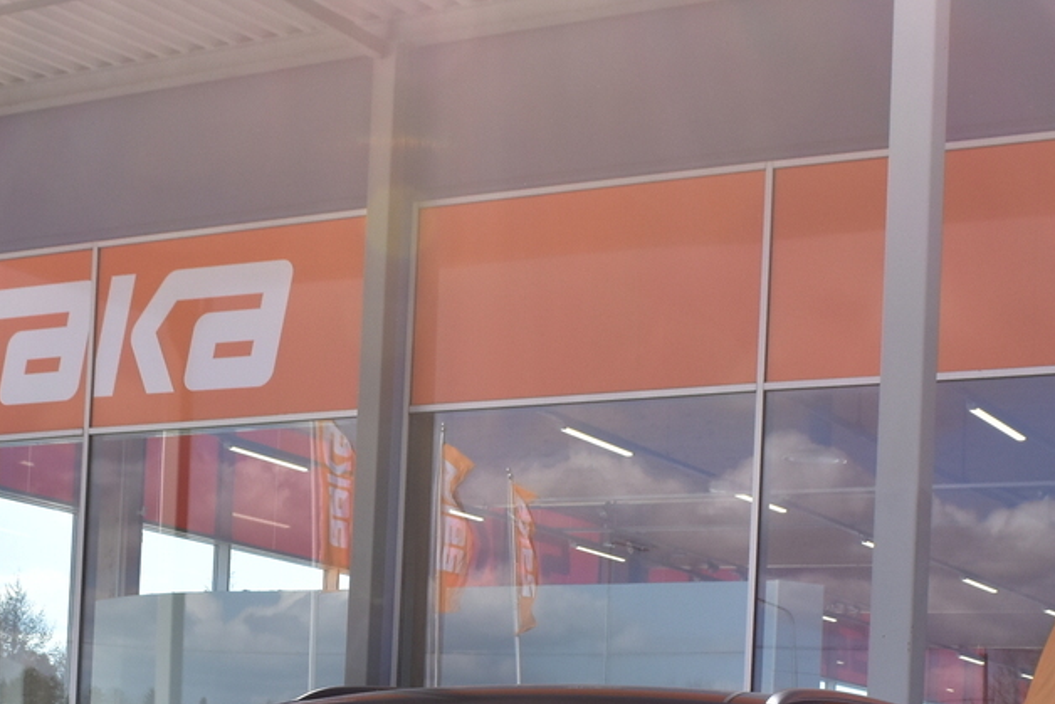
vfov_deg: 16.1
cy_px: 869
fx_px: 2383
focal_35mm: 81
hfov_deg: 24.8
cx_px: 353
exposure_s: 1/500
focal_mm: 21
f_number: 11
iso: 360
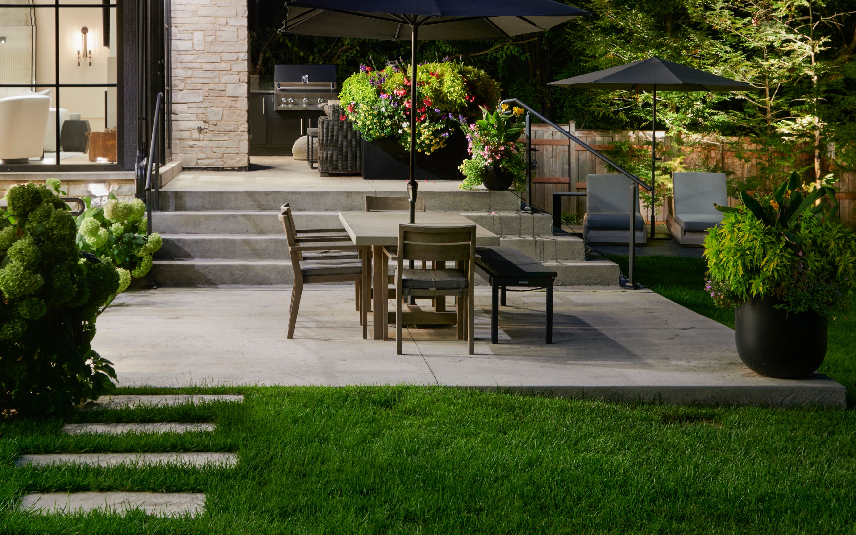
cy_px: 92
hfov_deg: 35.0
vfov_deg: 22.0
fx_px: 1353
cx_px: 340
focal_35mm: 58
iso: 320
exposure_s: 8
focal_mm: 35
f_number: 8
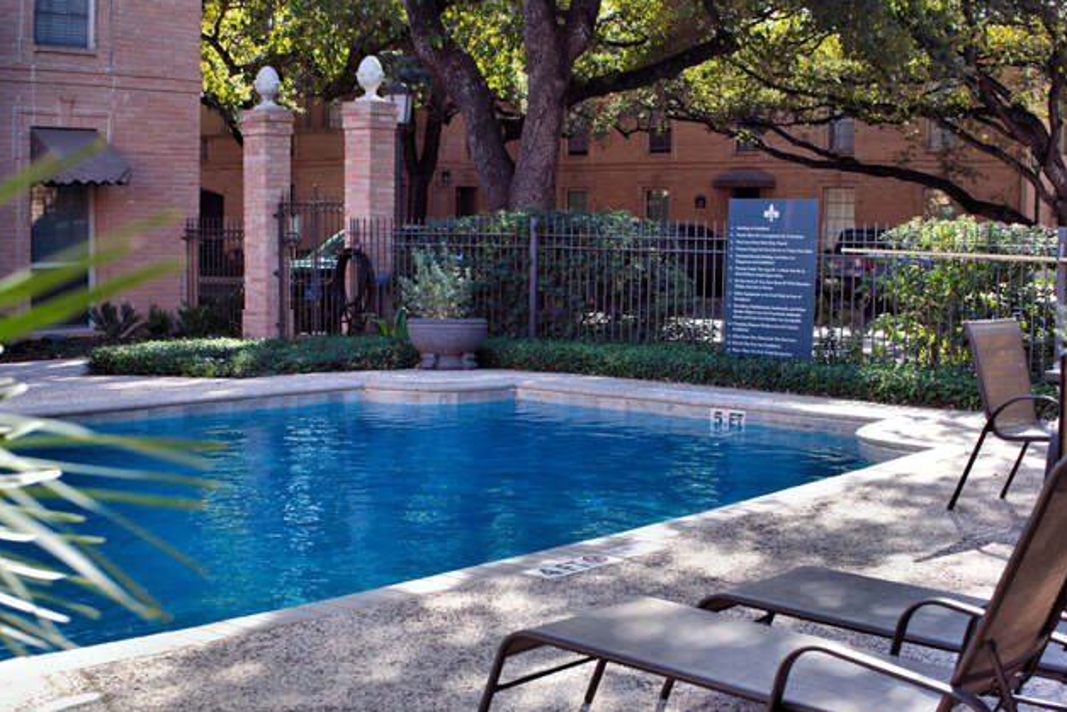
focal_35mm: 53
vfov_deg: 25.5
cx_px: 528
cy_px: 404
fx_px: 1571
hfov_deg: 37.5
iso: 200
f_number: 4
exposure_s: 1/320
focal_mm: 25
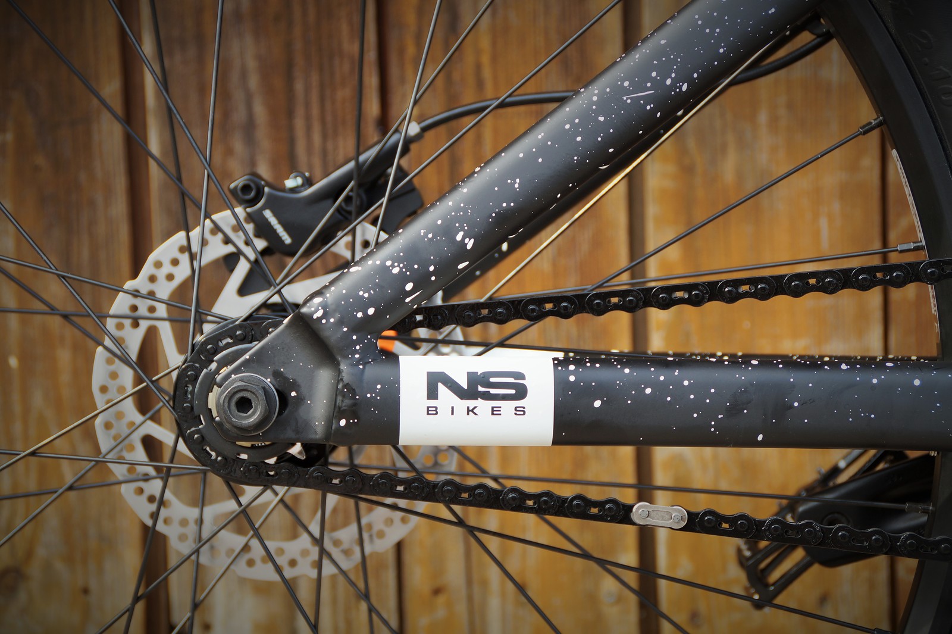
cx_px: 476
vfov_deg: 11.4
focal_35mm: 120
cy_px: 317
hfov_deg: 17.1
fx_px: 3172
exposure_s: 1/80
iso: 100
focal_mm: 80
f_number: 5.6
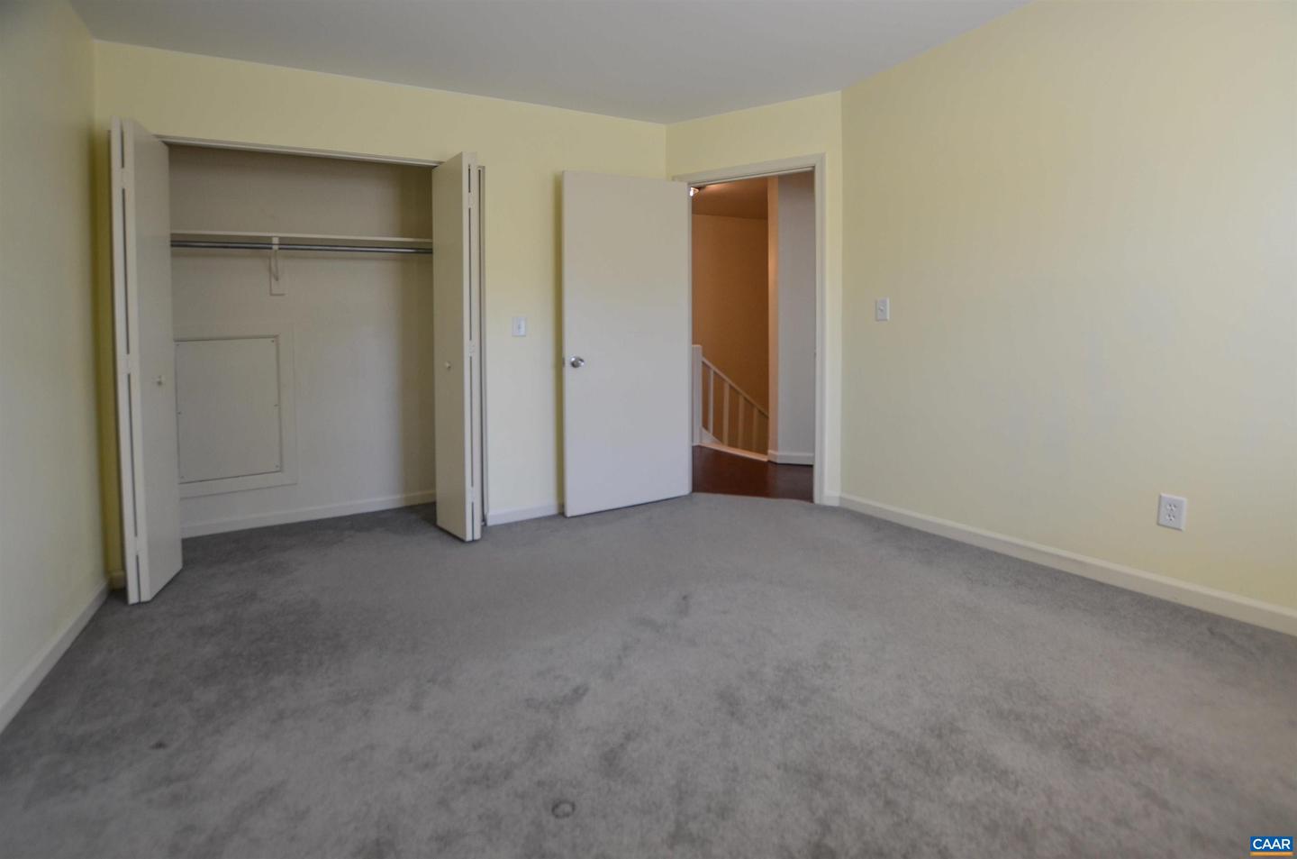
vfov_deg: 77.0
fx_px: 539
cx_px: 648
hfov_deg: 100.5
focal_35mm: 15
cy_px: 430
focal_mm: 10
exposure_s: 1/80
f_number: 4
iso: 400
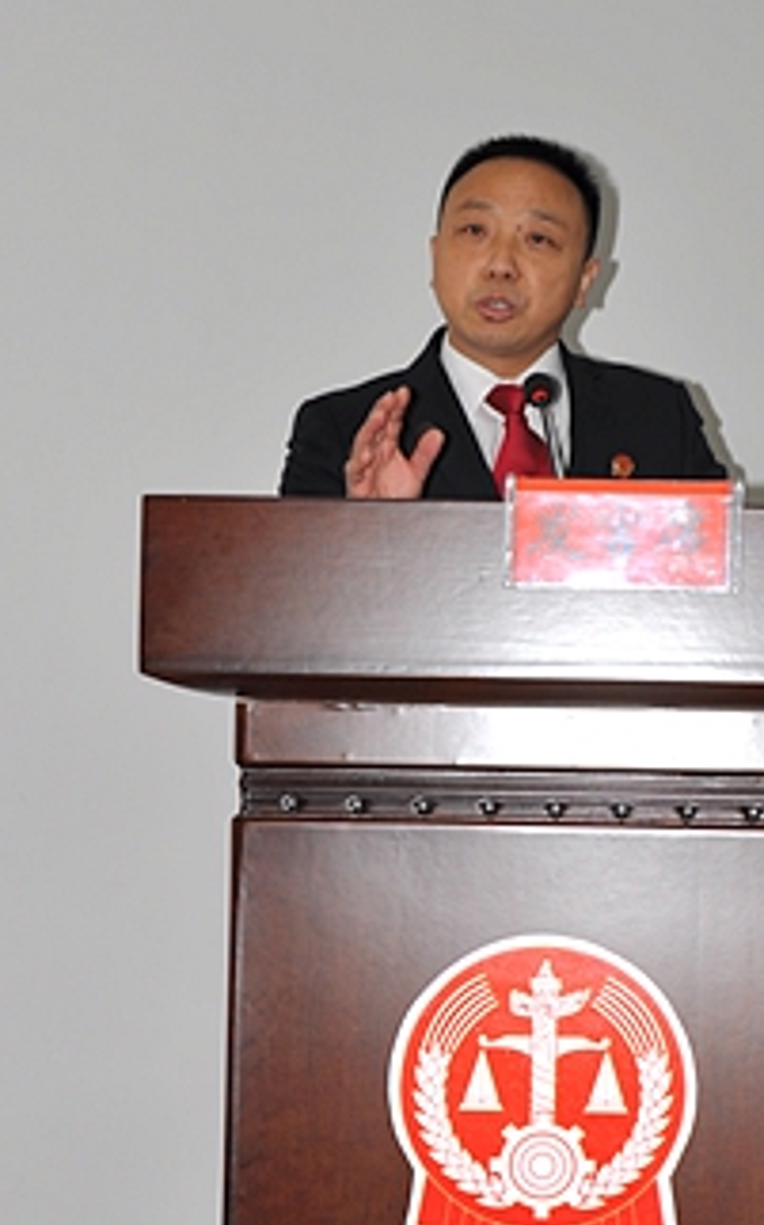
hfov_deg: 14.3
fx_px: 3034
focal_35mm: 91
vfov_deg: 22.8
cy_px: 666
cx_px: 637
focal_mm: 32
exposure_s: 1/60
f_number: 4.2
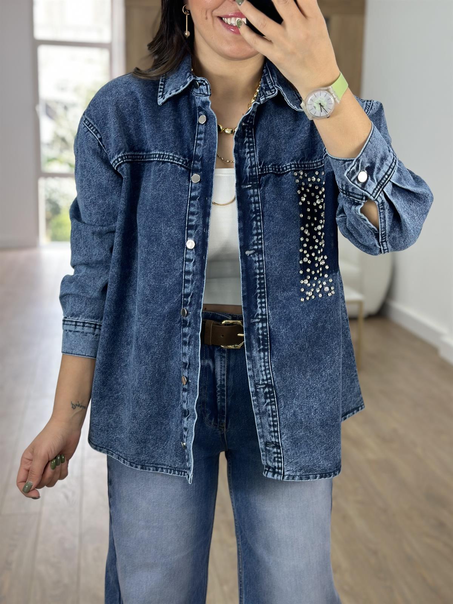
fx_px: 838
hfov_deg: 30.3
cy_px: 302
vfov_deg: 39.7
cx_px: 226
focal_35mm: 48
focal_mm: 6.86
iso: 80
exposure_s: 1/100
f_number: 1.78
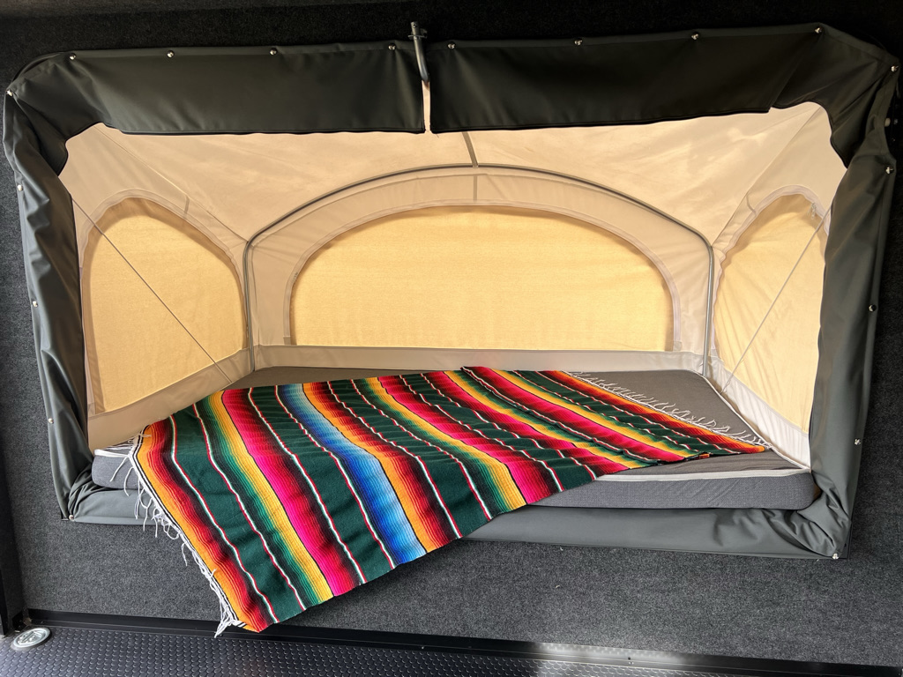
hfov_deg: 67.3
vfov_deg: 53.1
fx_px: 678
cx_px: 452
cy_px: 338
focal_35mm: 26
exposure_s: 1/121
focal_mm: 5.7
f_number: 1.5
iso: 40
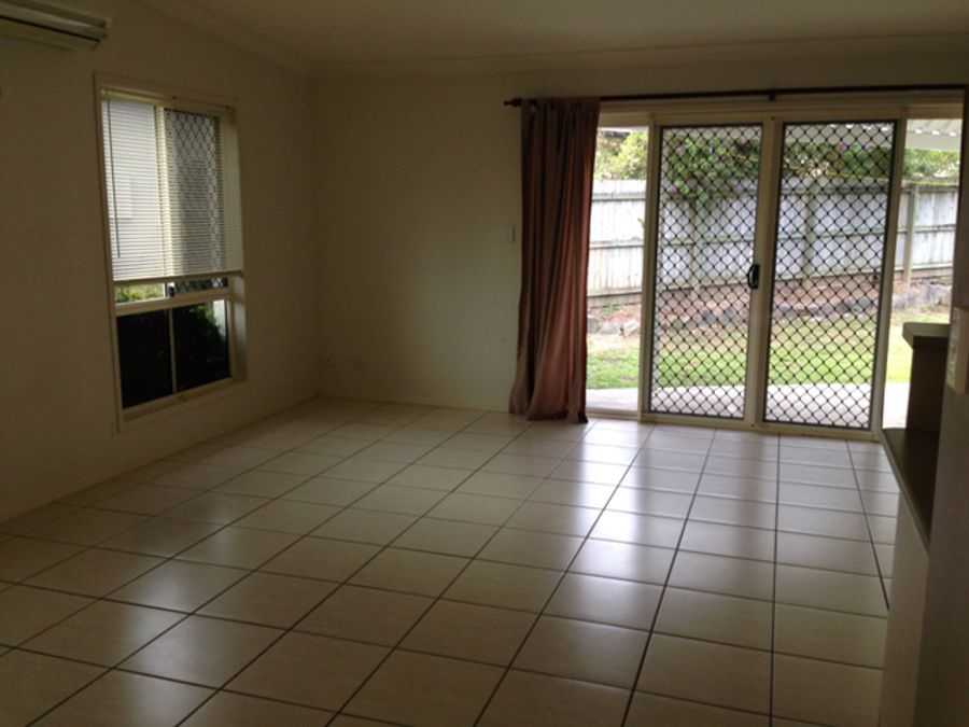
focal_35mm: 33
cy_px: 364
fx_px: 924
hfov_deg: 55.4
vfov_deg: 42.9
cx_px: 484
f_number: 2.4
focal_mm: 4.12
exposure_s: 1/20
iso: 50
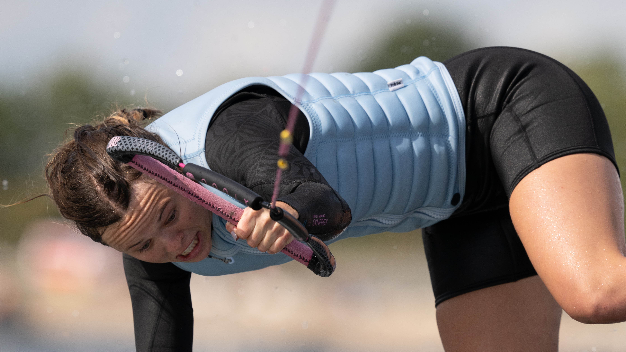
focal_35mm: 778
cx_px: 459
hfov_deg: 2.8
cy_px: 262
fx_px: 12914
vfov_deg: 1.6
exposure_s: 1/3200
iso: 320
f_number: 5
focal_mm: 400
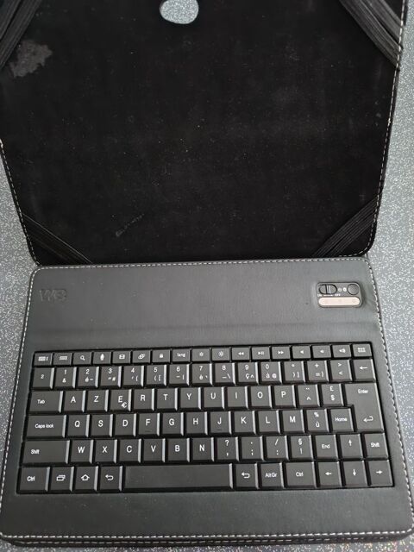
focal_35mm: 24
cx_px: 207
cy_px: 276
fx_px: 383
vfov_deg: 71.6
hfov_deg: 56.8
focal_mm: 6.14
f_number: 1.65
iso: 4007
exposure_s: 1/14.3
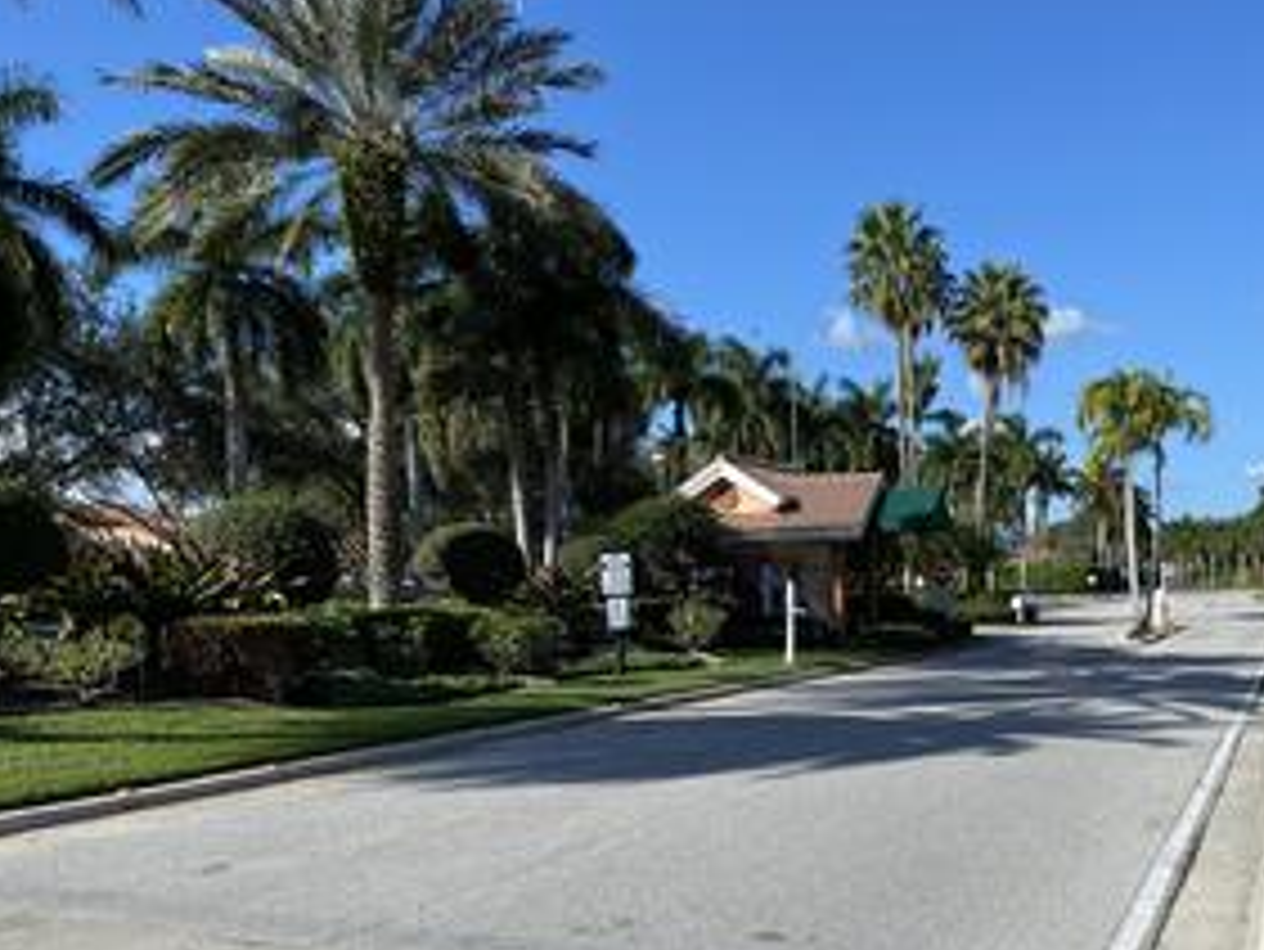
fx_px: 1352
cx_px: 742
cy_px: 662
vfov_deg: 38.1
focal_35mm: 37
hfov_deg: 49.9
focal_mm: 4.25
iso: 32
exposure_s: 1/3135
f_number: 1.8
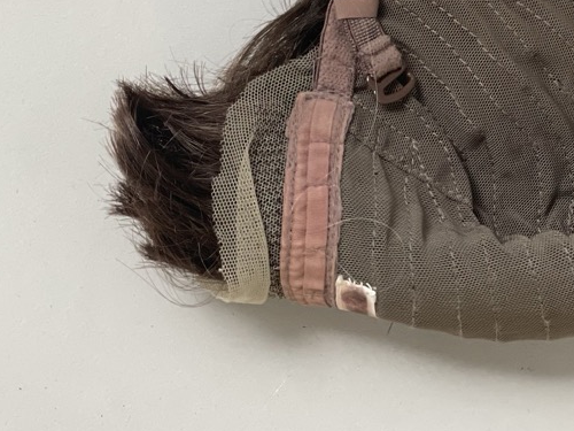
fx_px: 2205
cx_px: 481
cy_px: -60
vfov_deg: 11.0
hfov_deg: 14.7
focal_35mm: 133
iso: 200
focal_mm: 6
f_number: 2
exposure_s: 1/122
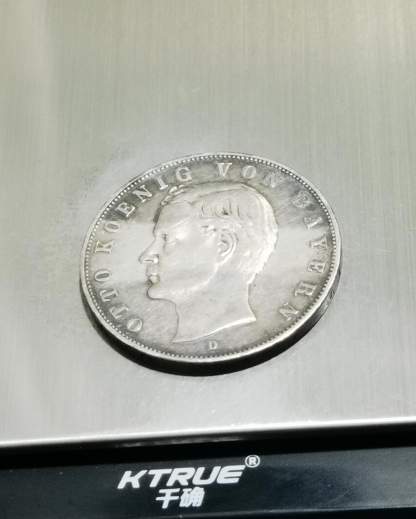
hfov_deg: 14.5
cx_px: 196
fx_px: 1631
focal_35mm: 106
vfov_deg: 18.1
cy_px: 257
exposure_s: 1/100
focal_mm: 6.67
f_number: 1.9
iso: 160
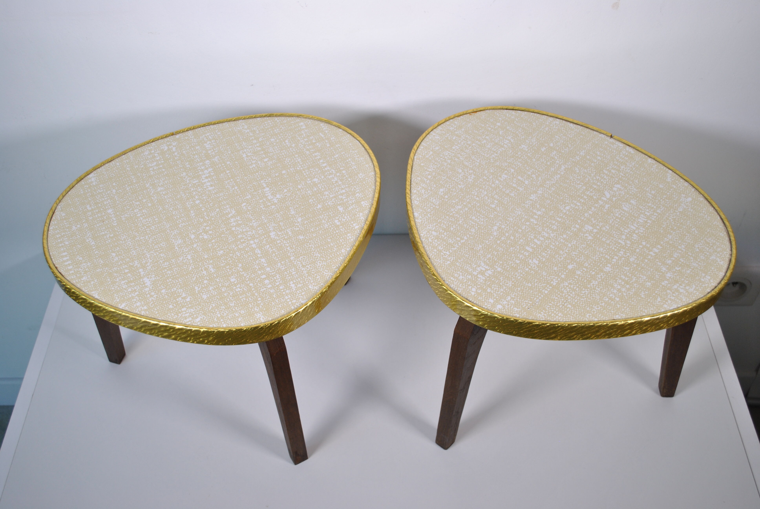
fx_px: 824
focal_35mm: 39
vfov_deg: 34.3
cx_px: 380
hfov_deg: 49.5
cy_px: 254
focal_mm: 26
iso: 200
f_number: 5
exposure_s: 1/160
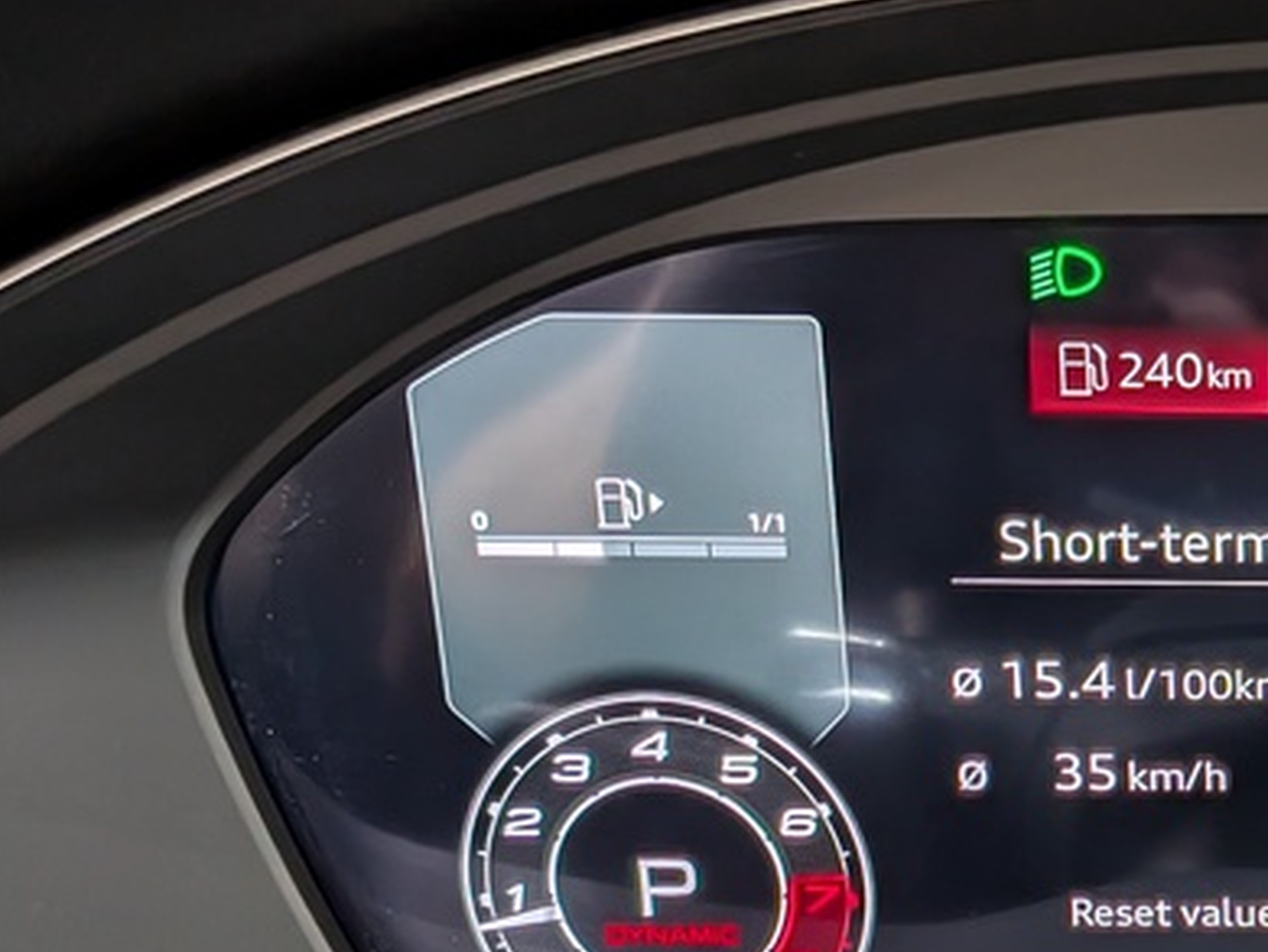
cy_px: 933
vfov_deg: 22.5
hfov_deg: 27.3
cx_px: 1489
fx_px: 2309
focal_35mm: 63
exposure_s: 1/20
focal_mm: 4.53
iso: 43
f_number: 1.7
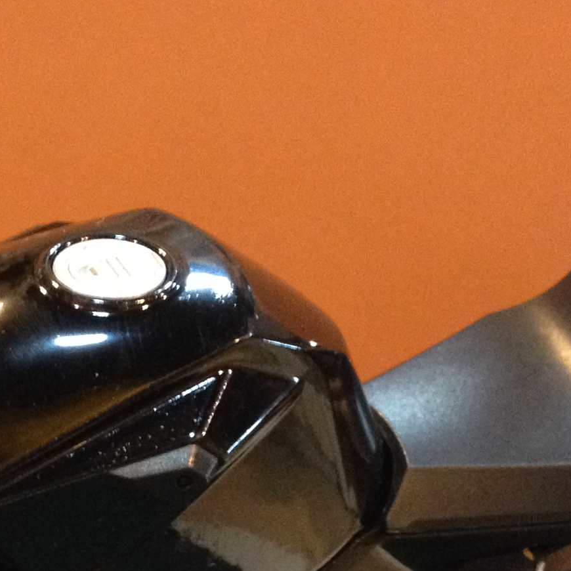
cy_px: 610
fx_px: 2165
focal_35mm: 116
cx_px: 91
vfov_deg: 14.7
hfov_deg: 14.9
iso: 400
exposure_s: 1/20
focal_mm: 4.28
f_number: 2.4
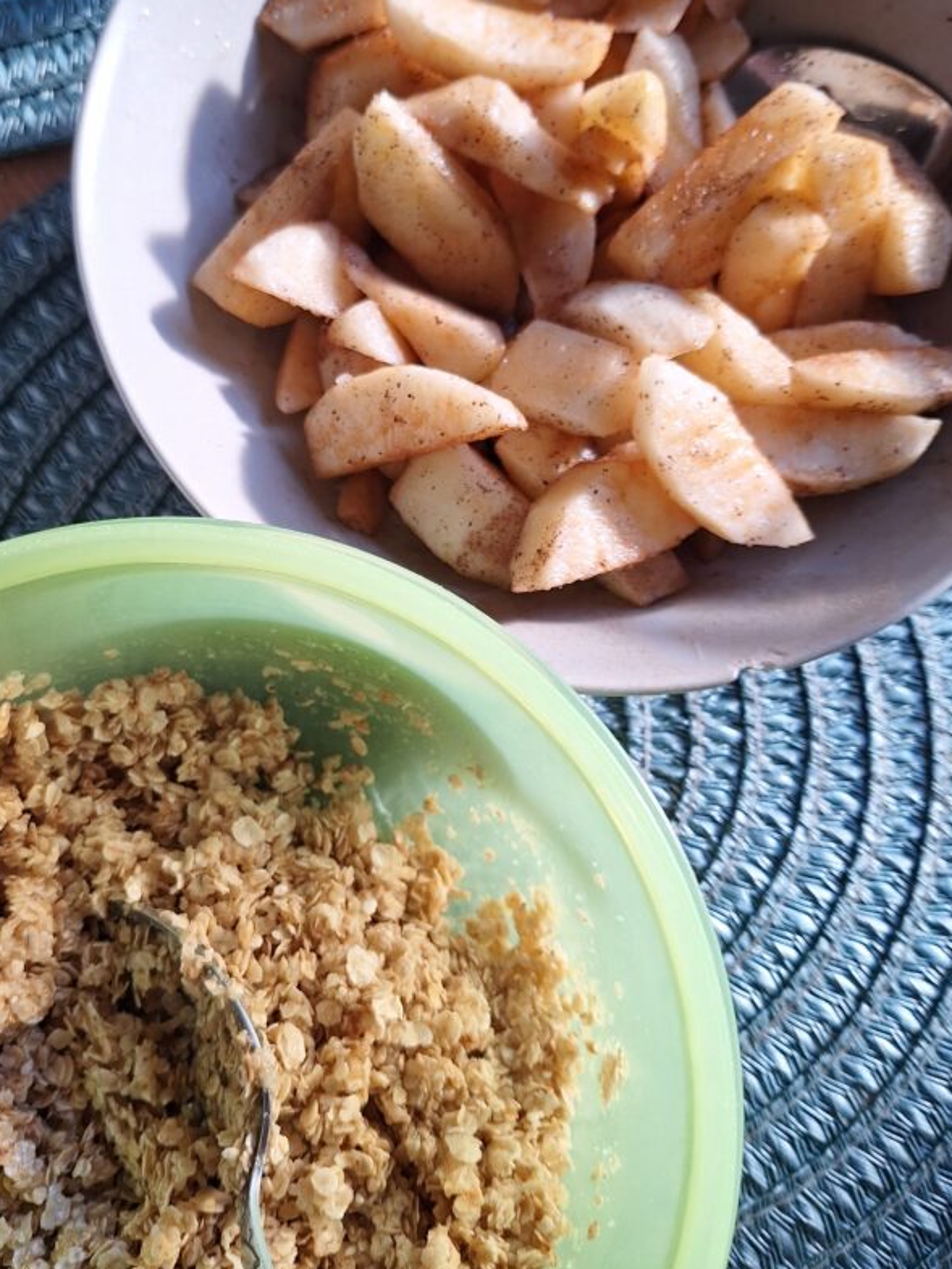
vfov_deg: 59.9
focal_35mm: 30
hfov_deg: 46.8
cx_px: 433
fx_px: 1100
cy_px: 608
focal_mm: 5.54
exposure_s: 1/109
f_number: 1.8
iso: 40
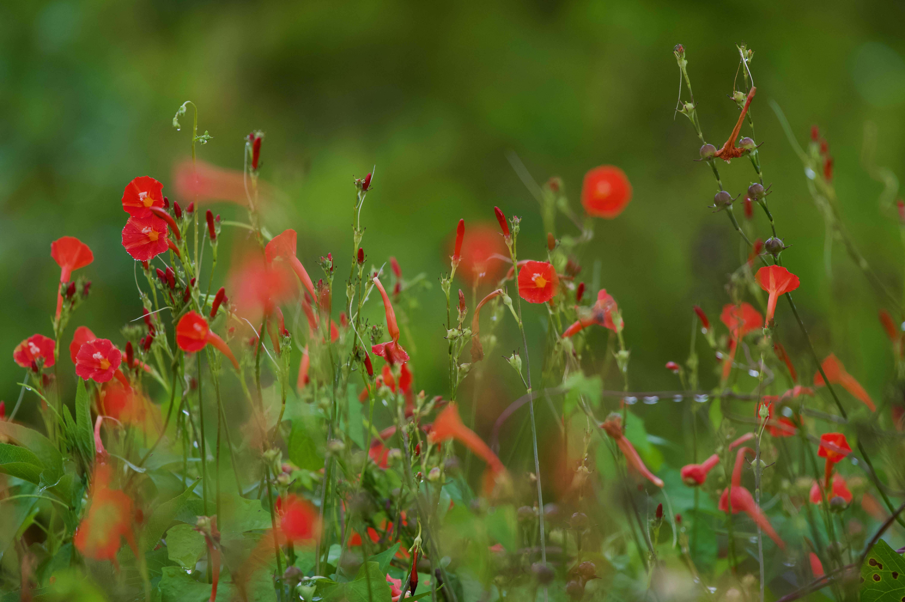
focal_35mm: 500
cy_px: 301
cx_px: 452
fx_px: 12561
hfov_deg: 4.1
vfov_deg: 2.7
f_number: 5.6
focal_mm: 500
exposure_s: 1/200
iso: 1250
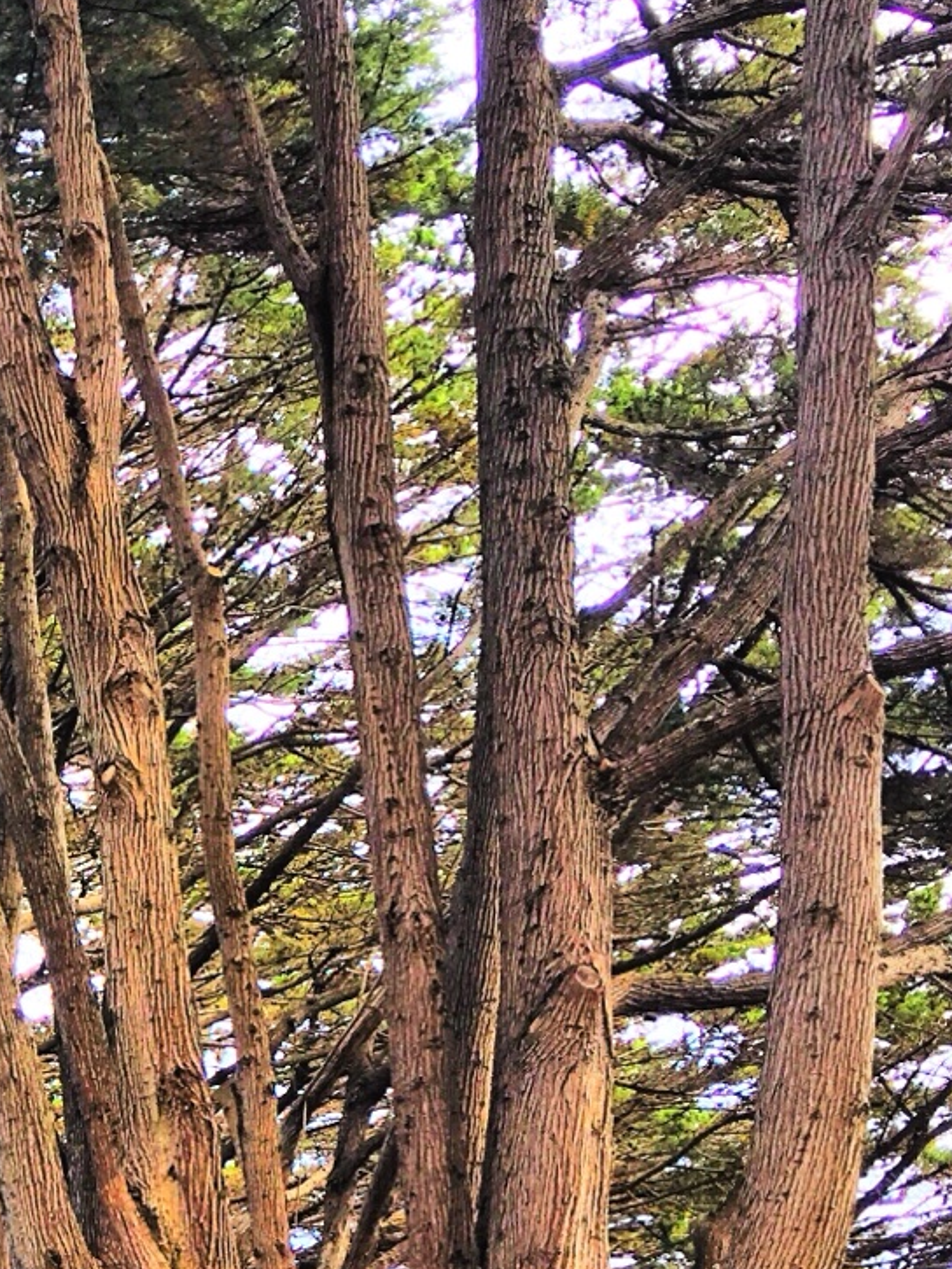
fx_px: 2933
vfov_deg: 23.9
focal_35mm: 80
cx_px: -574
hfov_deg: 16.4
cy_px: 1082
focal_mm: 4.15
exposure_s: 1/184
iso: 25
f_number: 2.2
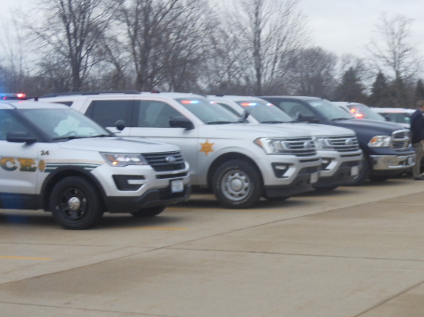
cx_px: 326
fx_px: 1077
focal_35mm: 88
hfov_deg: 22.0
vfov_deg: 16.8
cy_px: 156
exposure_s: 1/50
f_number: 4
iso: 80
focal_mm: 8.9
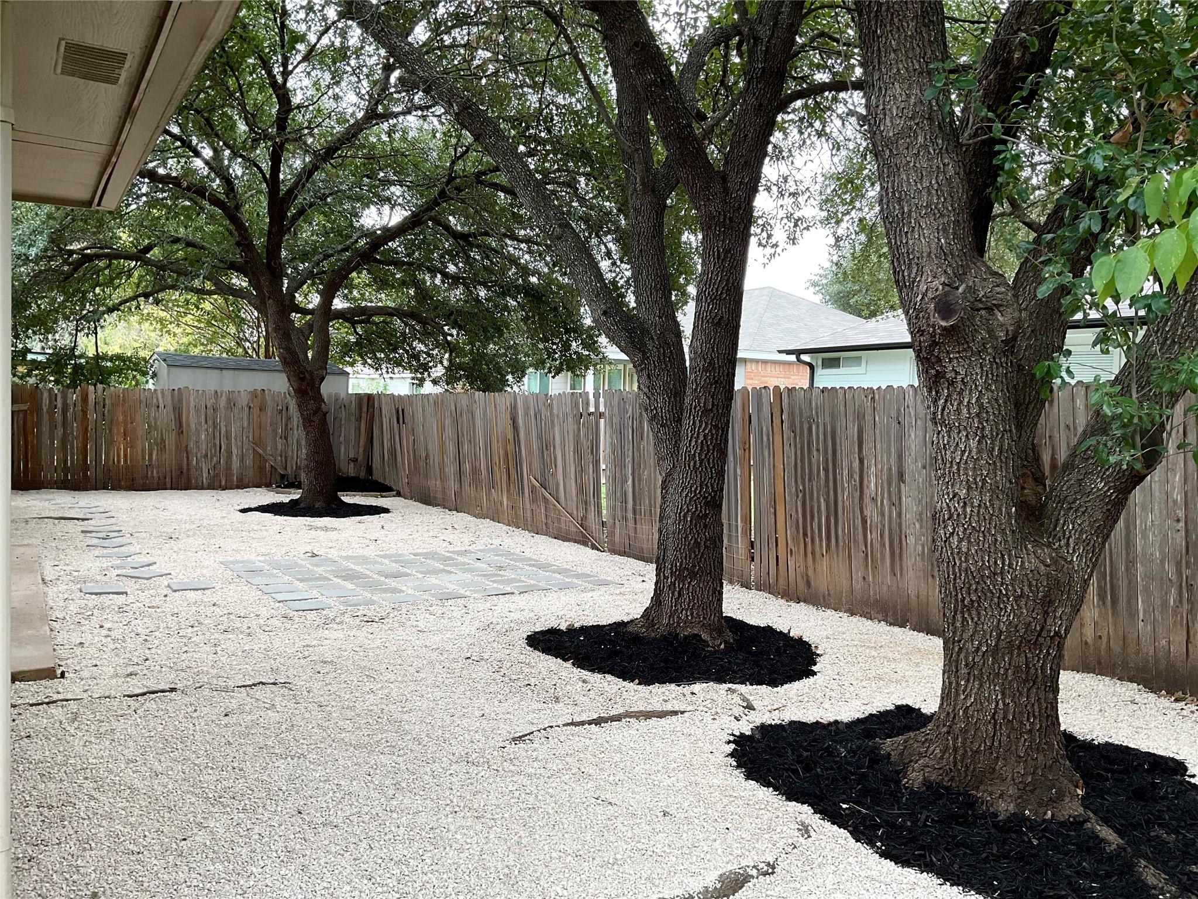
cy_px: 450
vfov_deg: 48.2
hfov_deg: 61.7
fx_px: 1004
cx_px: 599
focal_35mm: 29
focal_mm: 3
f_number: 1.8
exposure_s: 1/120
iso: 40
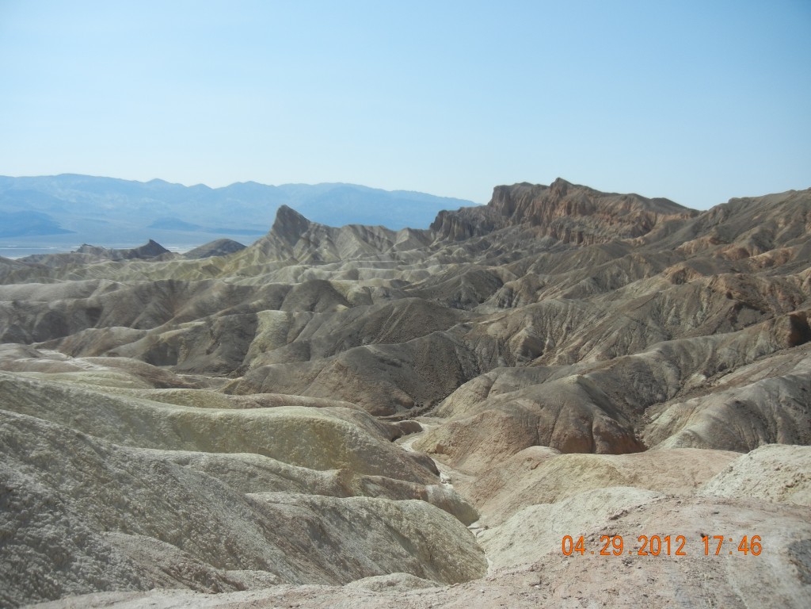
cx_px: 406
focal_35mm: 30
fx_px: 703
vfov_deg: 46.8
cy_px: 304
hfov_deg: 60.0
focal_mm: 5.4
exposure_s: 1/508
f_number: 7
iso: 160
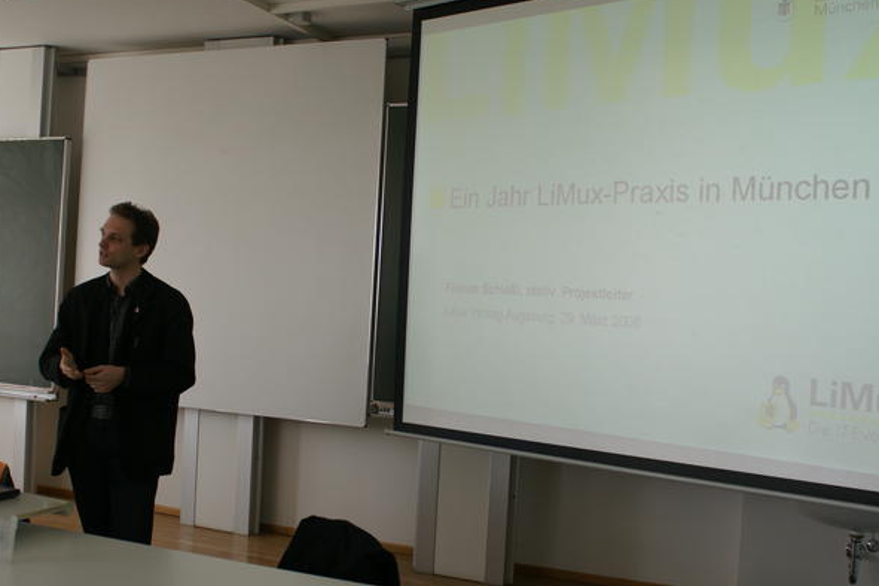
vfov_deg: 34.2
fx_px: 952
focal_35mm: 39
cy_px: 309
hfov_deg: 49.6
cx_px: 442
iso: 200
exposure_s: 1/160
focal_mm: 24
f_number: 4
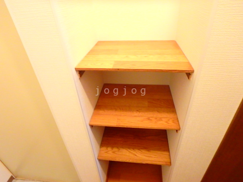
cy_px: 91
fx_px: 147
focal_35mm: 21
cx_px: 122
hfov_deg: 79.0
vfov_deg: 63.4
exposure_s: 1/10
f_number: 3.5
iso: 800
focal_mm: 3.7
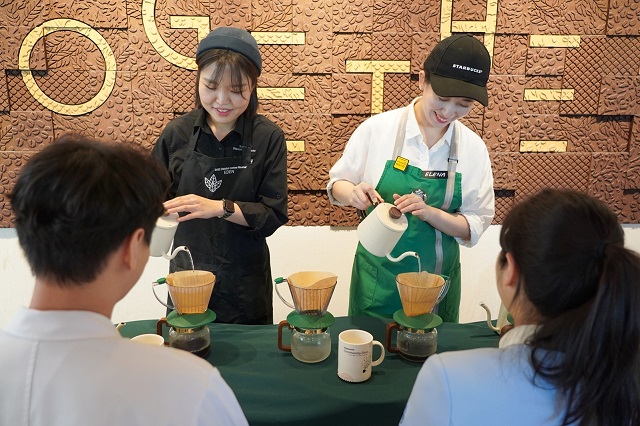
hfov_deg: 62.0
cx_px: 320
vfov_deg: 43.6
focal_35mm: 30
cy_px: 213
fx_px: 533
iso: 2500
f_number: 4
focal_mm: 30
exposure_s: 1/160
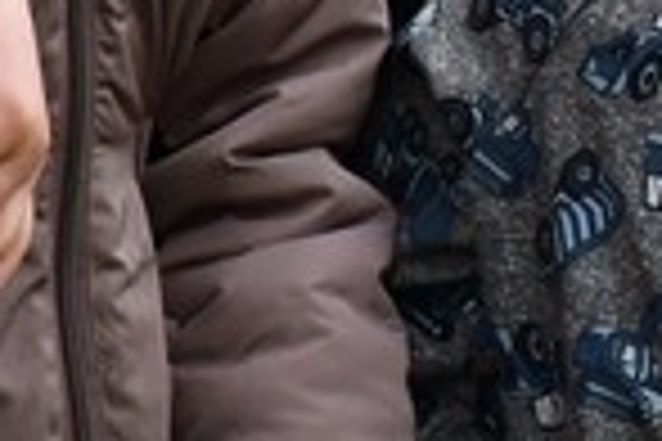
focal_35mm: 1467
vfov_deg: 0.9
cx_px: 1464
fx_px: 26974
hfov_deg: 1.4
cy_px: -223
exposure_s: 1/1000
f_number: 5.6
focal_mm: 140
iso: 800
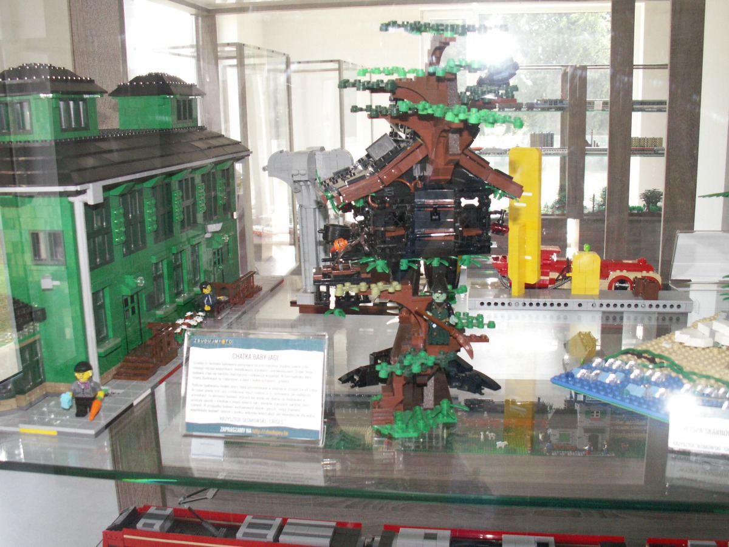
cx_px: 364
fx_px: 737
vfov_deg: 40.7
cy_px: 274
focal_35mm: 35
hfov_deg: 52.6
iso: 160
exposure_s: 1/125
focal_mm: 5.86
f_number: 2.8
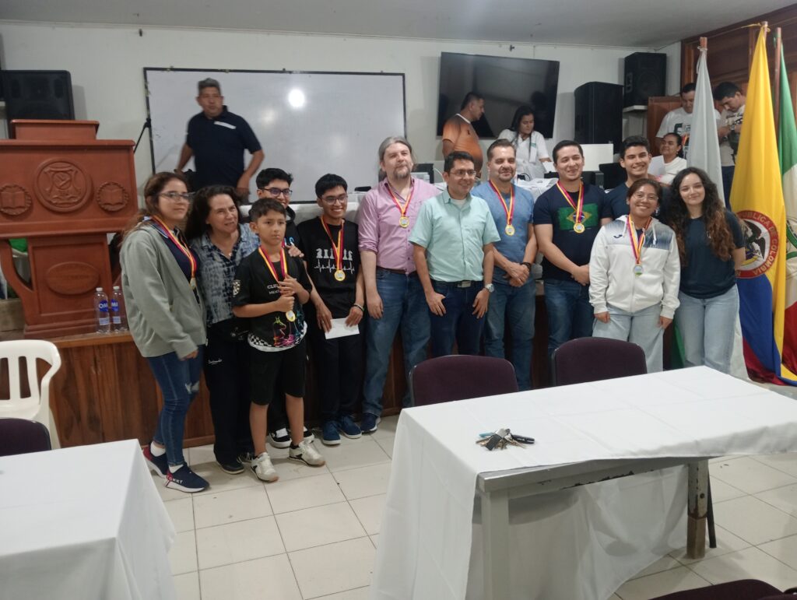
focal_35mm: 28
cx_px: 398
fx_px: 646
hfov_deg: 63.4
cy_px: 300
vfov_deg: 49.9
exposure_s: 1/30
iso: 408
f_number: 1.8
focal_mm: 3.98
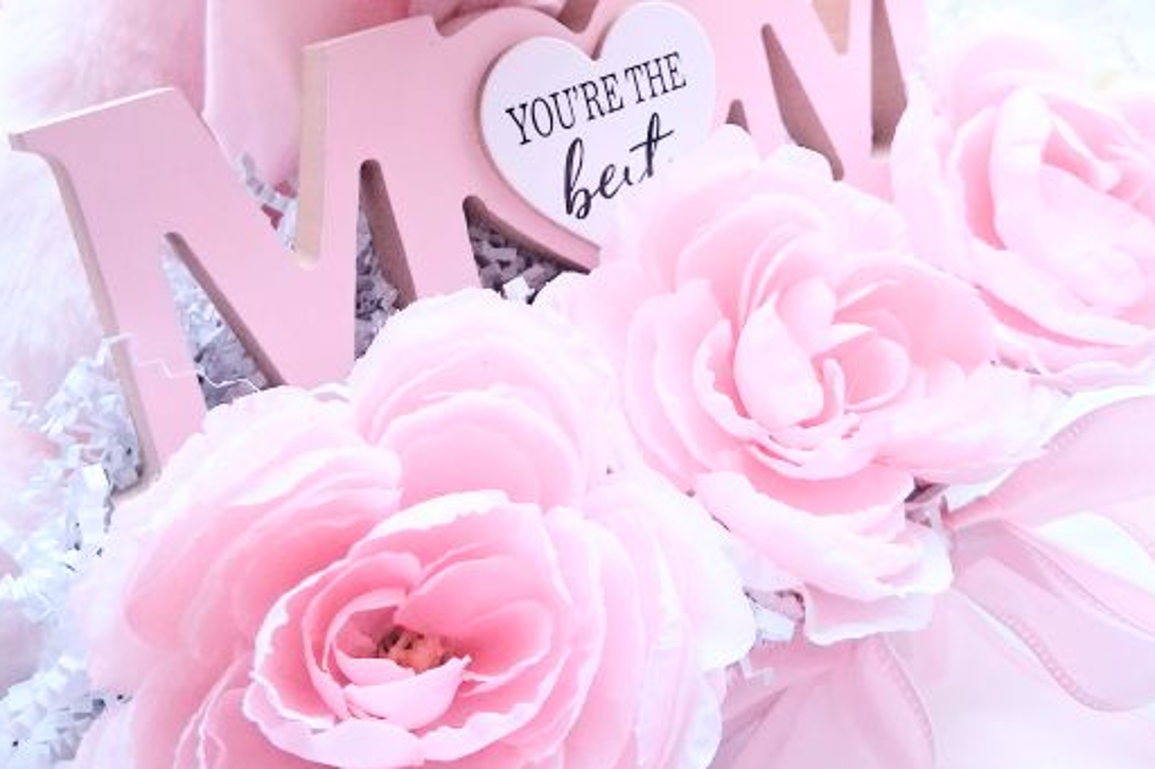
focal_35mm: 37
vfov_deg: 33.9
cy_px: 68
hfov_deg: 51.9
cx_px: 585
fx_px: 1187
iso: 250
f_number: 1.8
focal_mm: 3.98
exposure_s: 1/100
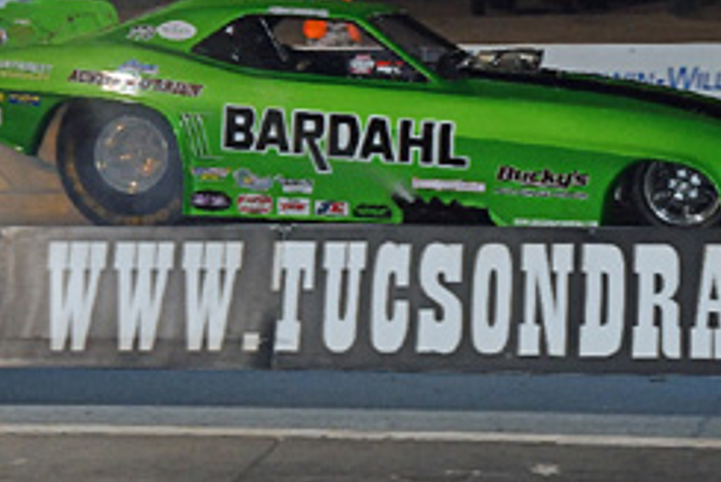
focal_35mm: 103
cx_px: 391
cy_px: 129
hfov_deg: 19.8
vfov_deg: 13.3
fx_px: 2065
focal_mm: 42
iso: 1250
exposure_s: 1/250
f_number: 5.6
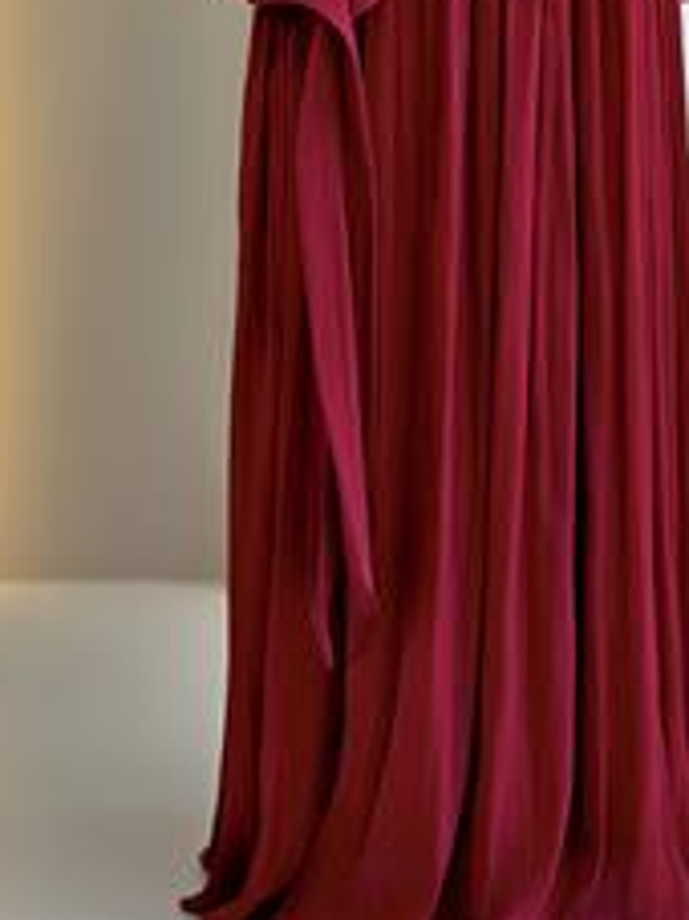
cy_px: 53
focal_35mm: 110
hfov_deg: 13.4
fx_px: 2922
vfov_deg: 17.6
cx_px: 442
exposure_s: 1/229
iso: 80
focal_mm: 6.86
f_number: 1.78
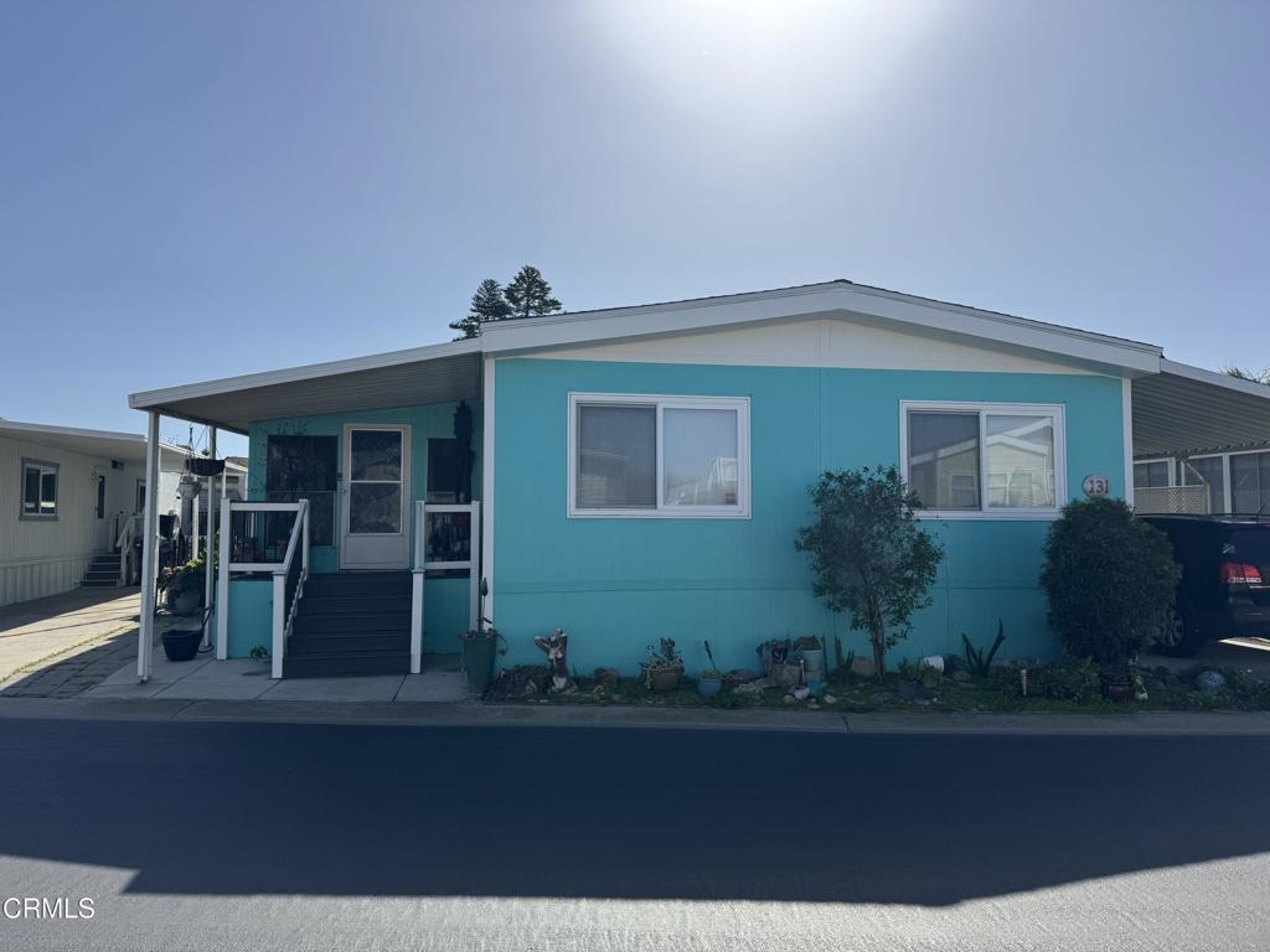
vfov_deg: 56.8
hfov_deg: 71.6
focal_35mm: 24
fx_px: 881
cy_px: 476
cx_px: 635
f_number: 1.78
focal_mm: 6.76
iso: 80
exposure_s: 1/9009
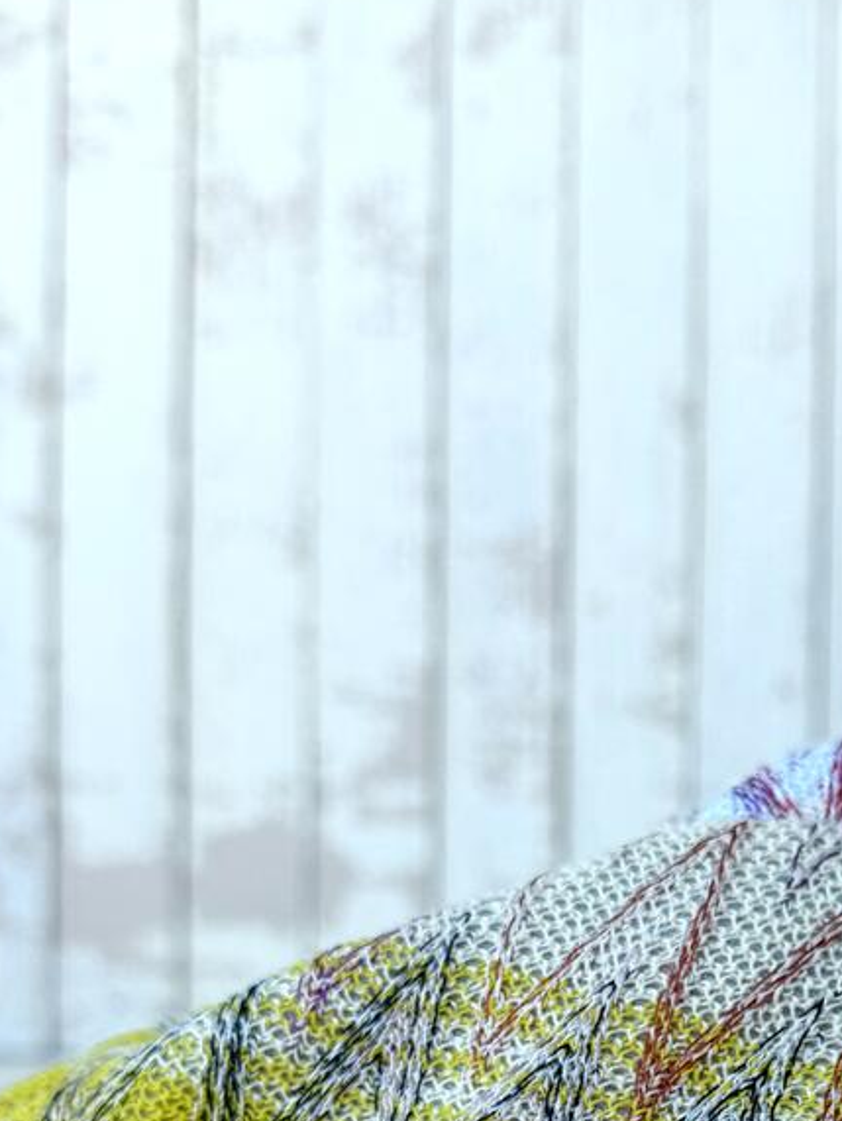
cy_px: 1194
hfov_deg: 23.0
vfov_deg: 28.3
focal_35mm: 63
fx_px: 2041
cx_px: 678
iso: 80
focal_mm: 6.76
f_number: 1.78
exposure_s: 1/909
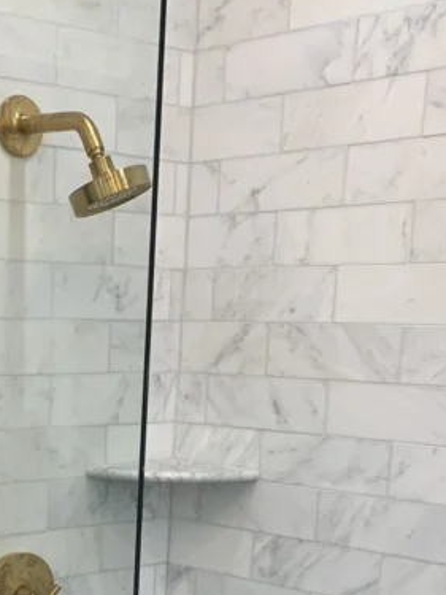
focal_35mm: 71
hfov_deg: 20.2
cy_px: 692
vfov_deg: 25.0
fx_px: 1220
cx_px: 17
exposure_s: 1/120
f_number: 1.8
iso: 50
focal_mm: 4.25
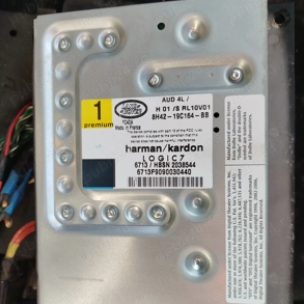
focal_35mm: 29
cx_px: 151
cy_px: 175
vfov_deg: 55.4
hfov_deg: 55.6
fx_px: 288
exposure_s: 1/100
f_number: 1.7
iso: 64
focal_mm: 5.31
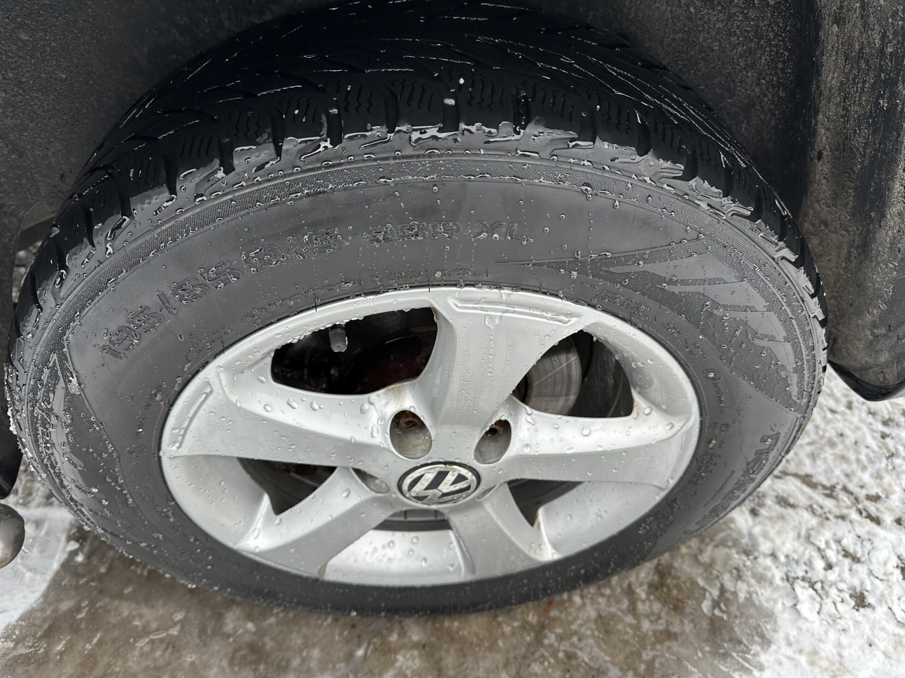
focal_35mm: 24
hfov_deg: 71.6
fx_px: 627
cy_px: 339
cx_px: 452
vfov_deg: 56.8
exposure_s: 1/121
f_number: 1.78
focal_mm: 6.86
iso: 100
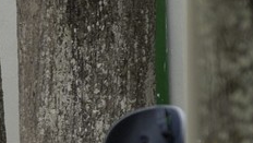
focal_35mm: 1728
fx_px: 11603
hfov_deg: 1.2
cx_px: -533
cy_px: 86
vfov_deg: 0.7
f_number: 3.5
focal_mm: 160
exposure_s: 1/80
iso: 100
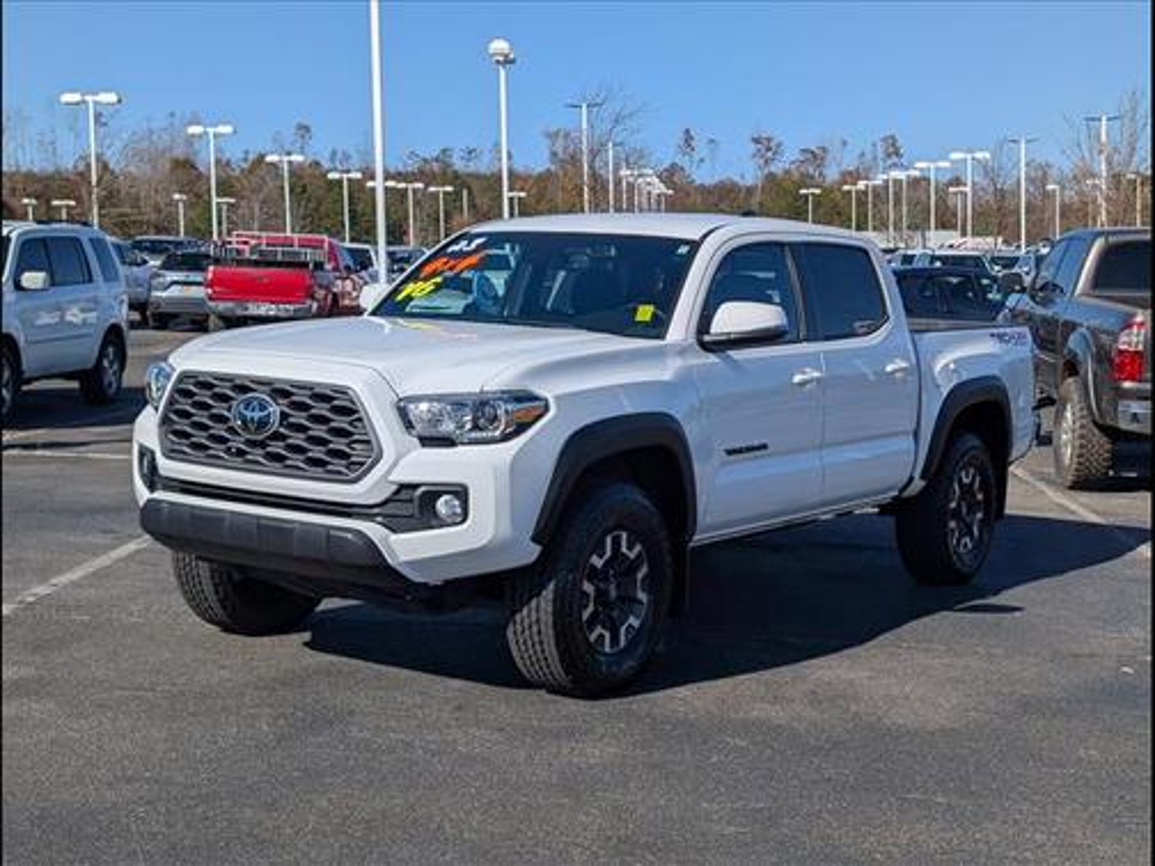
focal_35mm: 49
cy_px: 433
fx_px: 1635
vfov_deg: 29.7
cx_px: 578
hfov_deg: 38.9
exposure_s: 1/3333
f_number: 1.68
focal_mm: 6.9
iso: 21
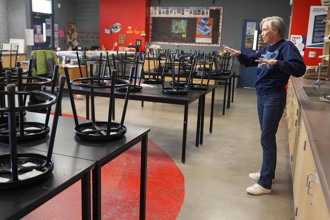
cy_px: 110
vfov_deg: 38.9
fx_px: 312
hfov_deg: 55.8
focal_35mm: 34
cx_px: 165
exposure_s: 1/320
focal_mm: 34
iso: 4000
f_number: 2.8
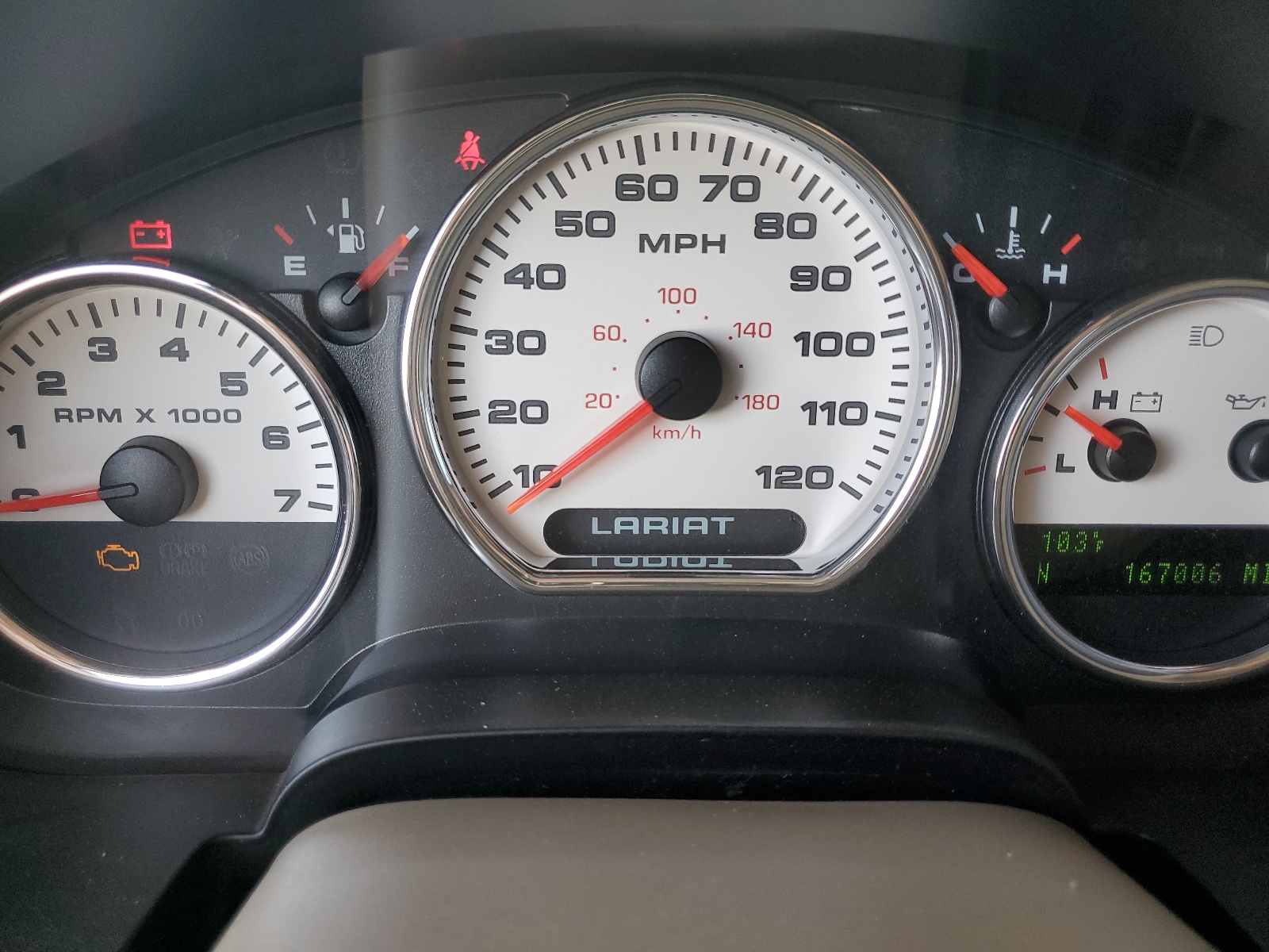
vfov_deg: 53.1
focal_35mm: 26
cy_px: 476
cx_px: 634
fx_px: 953
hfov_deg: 67.3
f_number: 1.5
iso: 85
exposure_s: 1/120
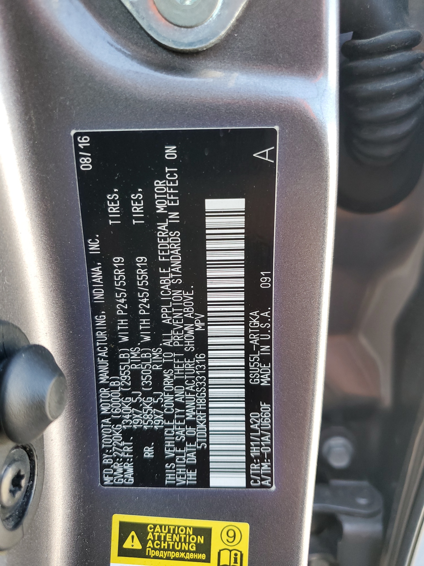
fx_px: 425
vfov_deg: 67.3
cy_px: 283
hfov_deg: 53.1
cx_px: 212
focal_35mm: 26
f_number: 1.5
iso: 68
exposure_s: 1/120
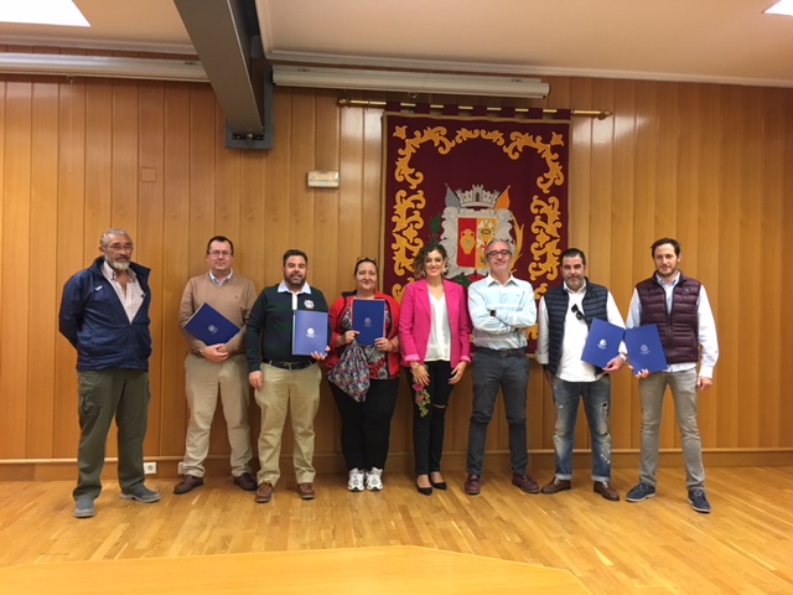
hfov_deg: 61.7
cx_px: 396
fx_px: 664
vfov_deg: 48.2
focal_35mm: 29
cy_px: 298
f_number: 2.2
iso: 160
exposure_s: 1/33
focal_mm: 4.15
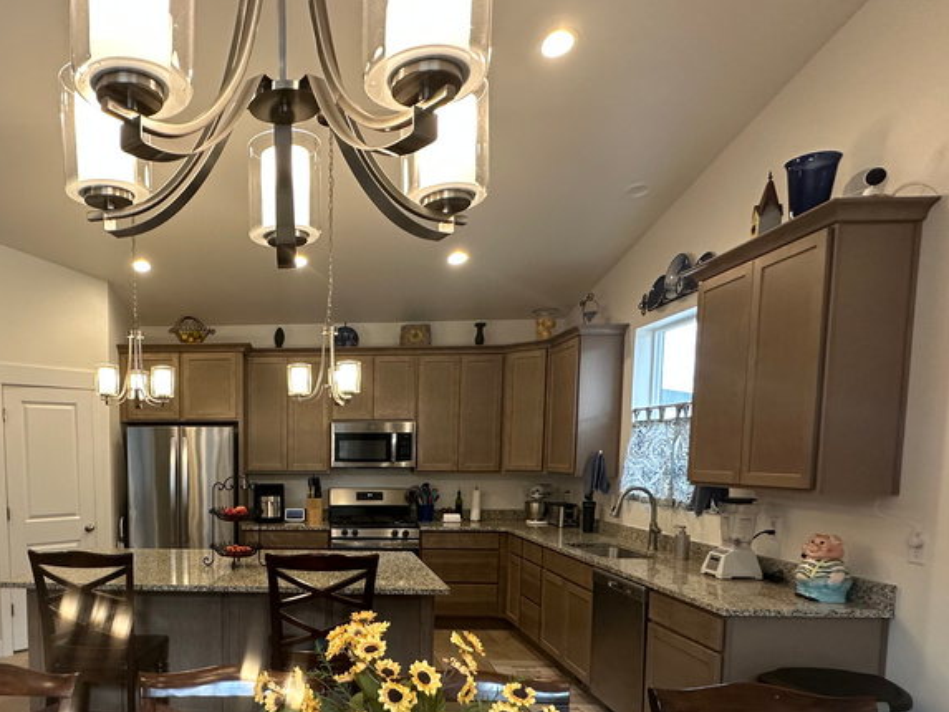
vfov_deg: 52.9
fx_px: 686
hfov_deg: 65.9
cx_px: 260
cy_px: 517
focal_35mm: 25
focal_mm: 2.22
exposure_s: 1/120
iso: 200
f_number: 2.2
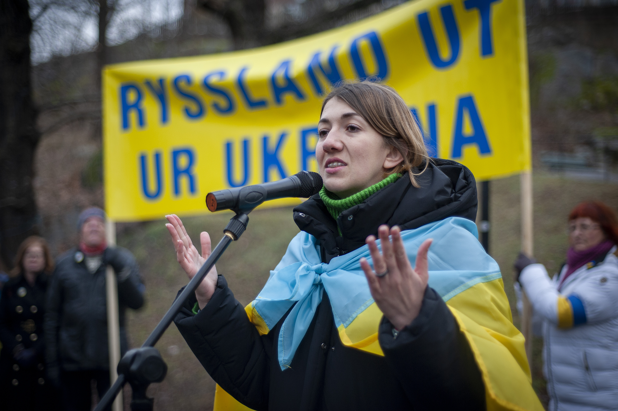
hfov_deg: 39.6
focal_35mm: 50
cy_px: 206
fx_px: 858
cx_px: 309
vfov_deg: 27.0
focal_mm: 50
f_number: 1.8
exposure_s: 1/800
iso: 500
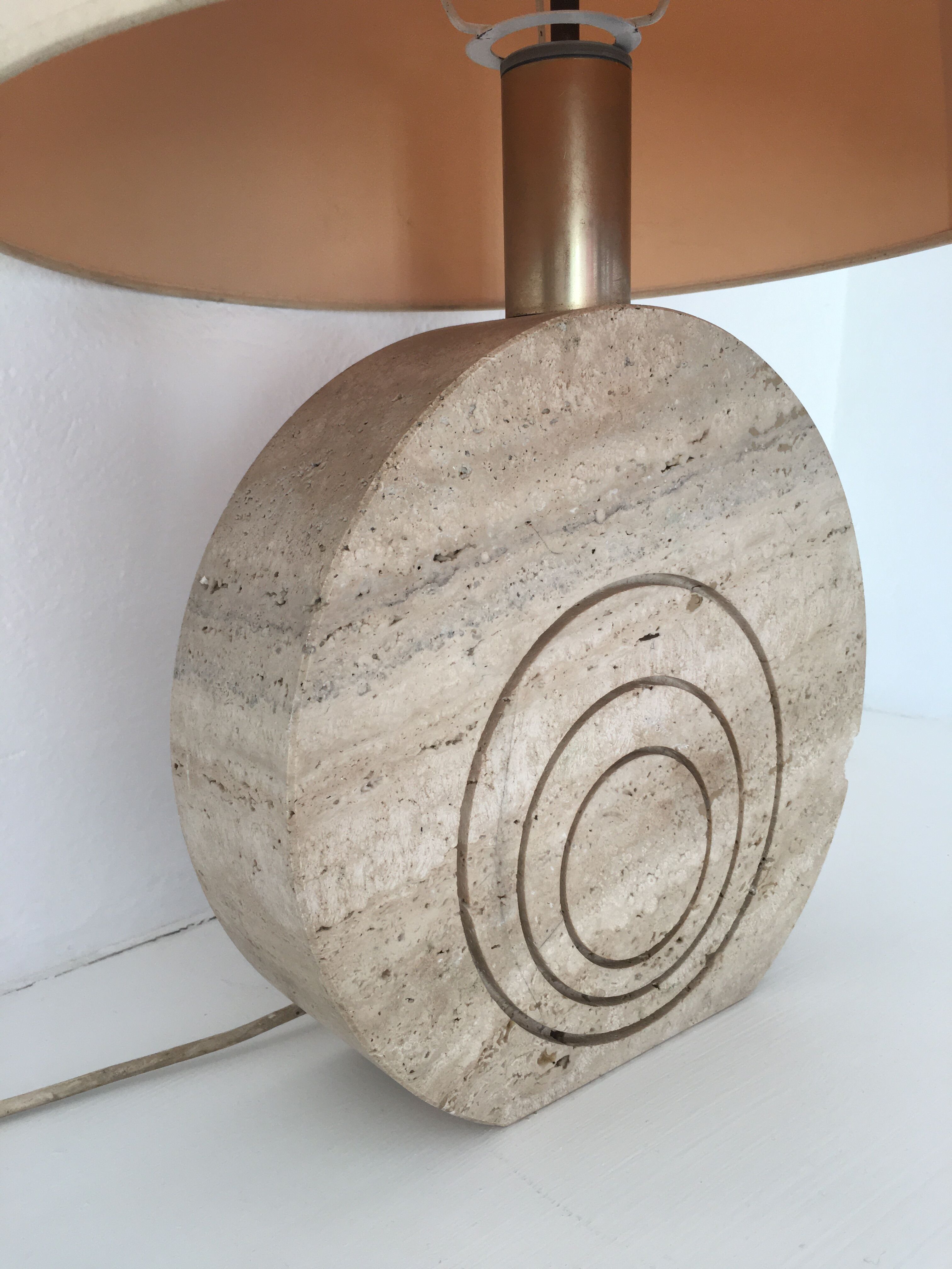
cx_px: 476
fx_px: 1063
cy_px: 634
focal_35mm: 29
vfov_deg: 61.7
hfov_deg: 48.2
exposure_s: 1/100
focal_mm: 4.15
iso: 40
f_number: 2.2
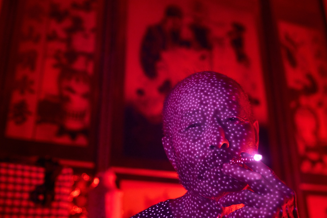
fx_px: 427
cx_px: 181
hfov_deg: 41.9
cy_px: 108
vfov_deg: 28.6
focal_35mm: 47
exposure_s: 1/50
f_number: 2.8
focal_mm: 42
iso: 1250
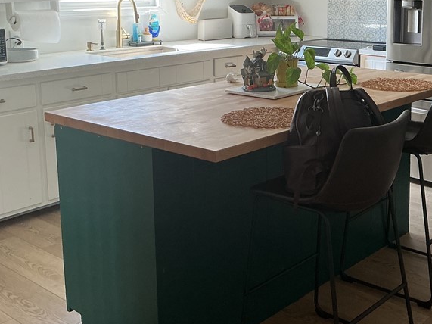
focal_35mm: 52
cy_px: 87
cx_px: 303
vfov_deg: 27.7
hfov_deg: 36.3
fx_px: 649
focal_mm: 3
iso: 64
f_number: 1.8
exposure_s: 1/120
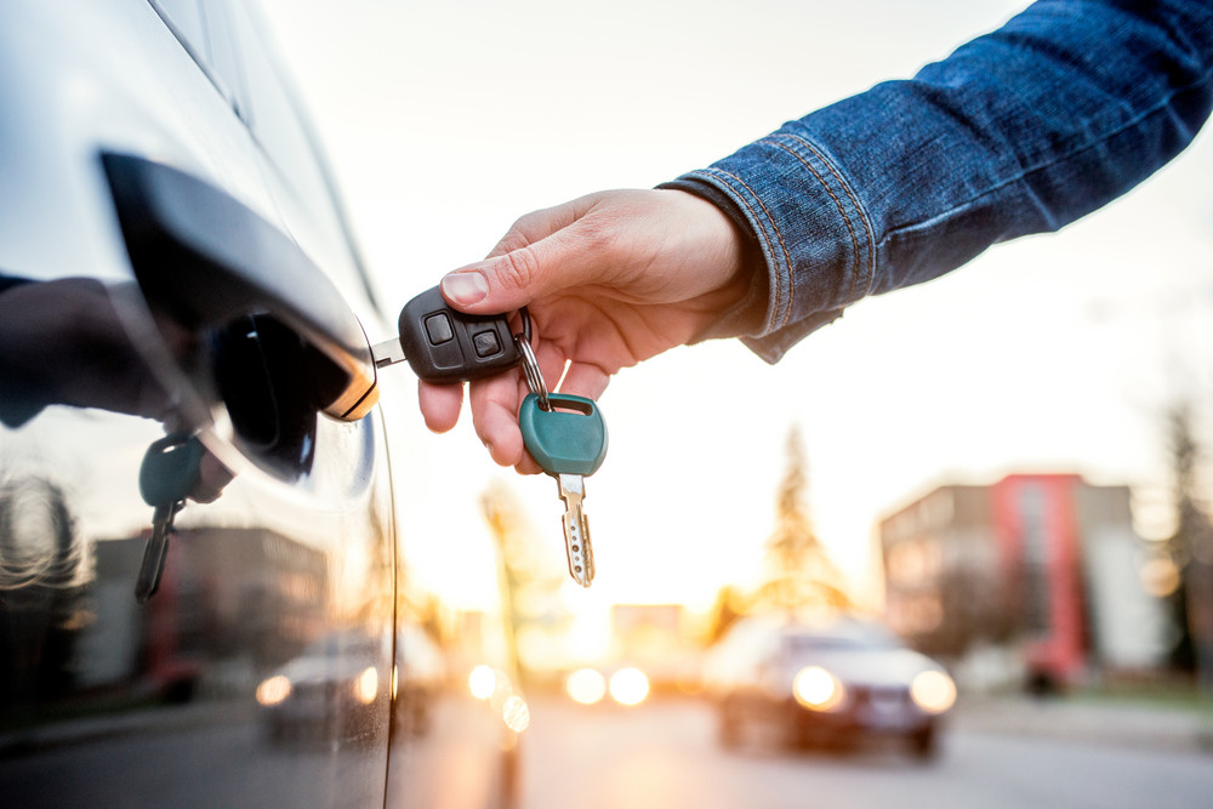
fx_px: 1179
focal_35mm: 35
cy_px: 404
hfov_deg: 54.4
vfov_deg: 37.9
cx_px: 606
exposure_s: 1/500
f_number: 3.2
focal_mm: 35
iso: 800
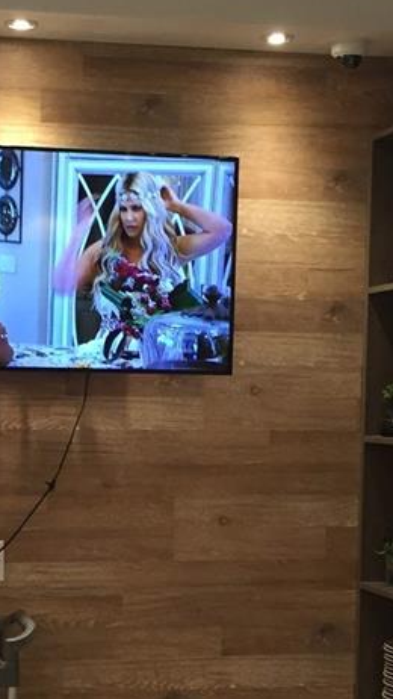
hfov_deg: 14.7
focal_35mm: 82
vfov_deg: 25.6
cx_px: 109
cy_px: 527
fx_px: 1519
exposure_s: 1/30
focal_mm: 4.15
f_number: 2.2
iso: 80
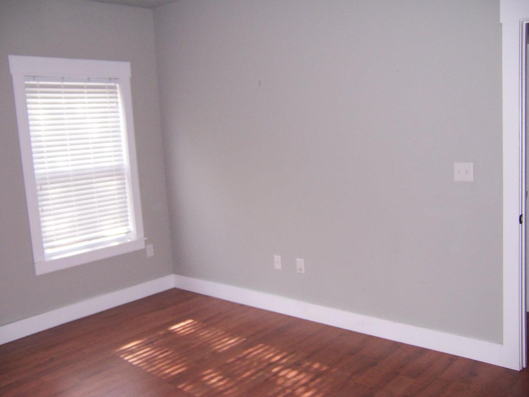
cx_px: 264
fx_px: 504
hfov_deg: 55.4
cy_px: 198
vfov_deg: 42.9
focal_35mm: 33
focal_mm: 5.5
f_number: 2.8
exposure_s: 1/60
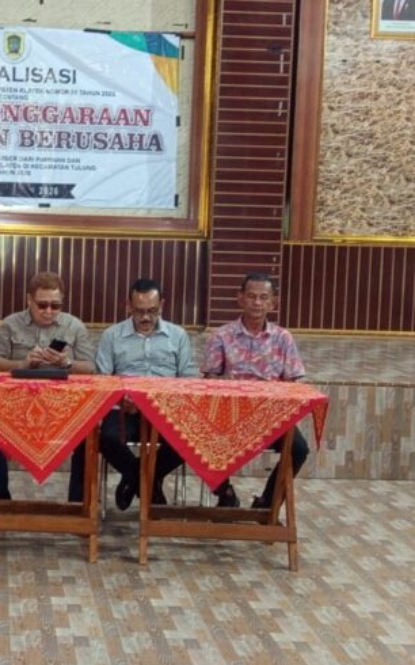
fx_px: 1249
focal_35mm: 69
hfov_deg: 18.6
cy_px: 337
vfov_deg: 29.8
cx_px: 64
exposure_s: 1/33.3
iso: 880
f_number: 1.7
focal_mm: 5.24
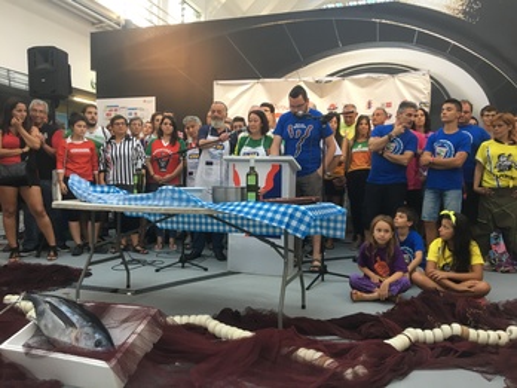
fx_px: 433
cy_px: 194
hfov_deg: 61.7
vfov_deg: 48.2
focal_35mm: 29
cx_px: 258
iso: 80
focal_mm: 4.15
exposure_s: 1/33
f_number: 2.2
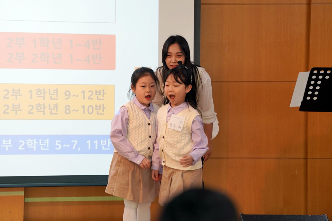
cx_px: 166
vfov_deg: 9.0
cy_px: 110
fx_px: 1402
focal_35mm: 152
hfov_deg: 13.5
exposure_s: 1/160
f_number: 4
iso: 500
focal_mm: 152
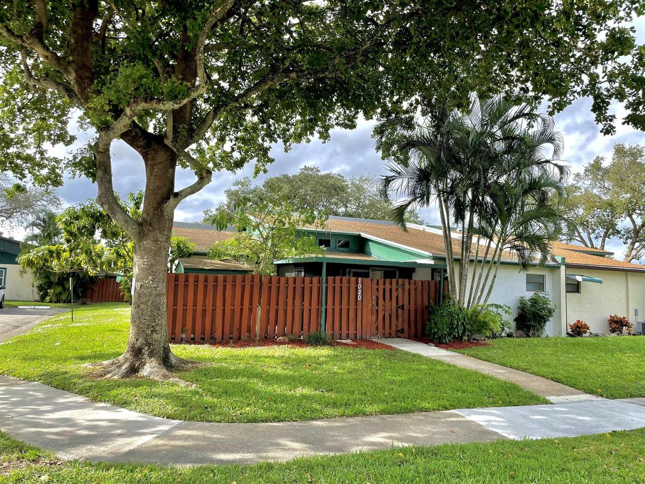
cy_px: 242
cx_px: 322
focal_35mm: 26
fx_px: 484
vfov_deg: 53.1
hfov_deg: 67.3
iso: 32
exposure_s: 1/1289
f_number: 1.6
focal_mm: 4.2
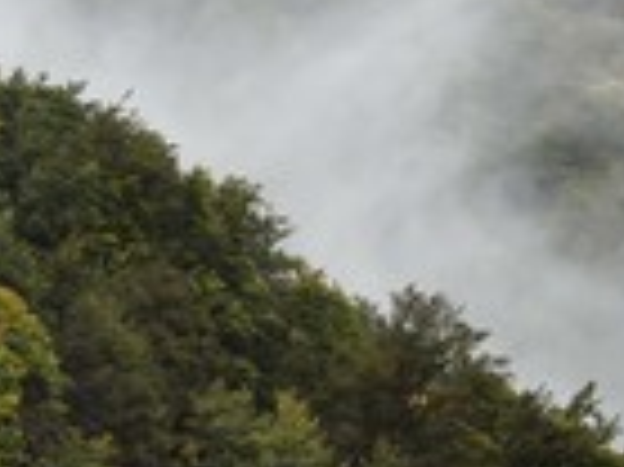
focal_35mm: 203
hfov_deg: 9.7
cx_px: 624
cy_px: 355
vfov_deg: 7.3
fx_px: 3656
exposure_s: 1/200
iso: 800
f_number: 11
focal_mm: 70
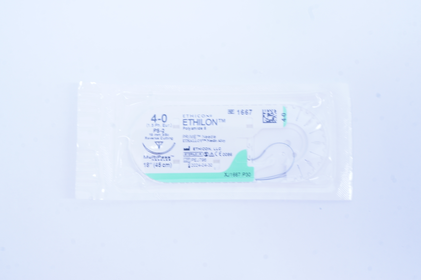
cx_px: 210
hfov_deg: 37.9
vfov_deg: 25.7
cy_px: 140
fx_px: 613
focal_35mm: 52
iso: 400
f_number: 14
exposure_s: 1/10
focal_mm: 35
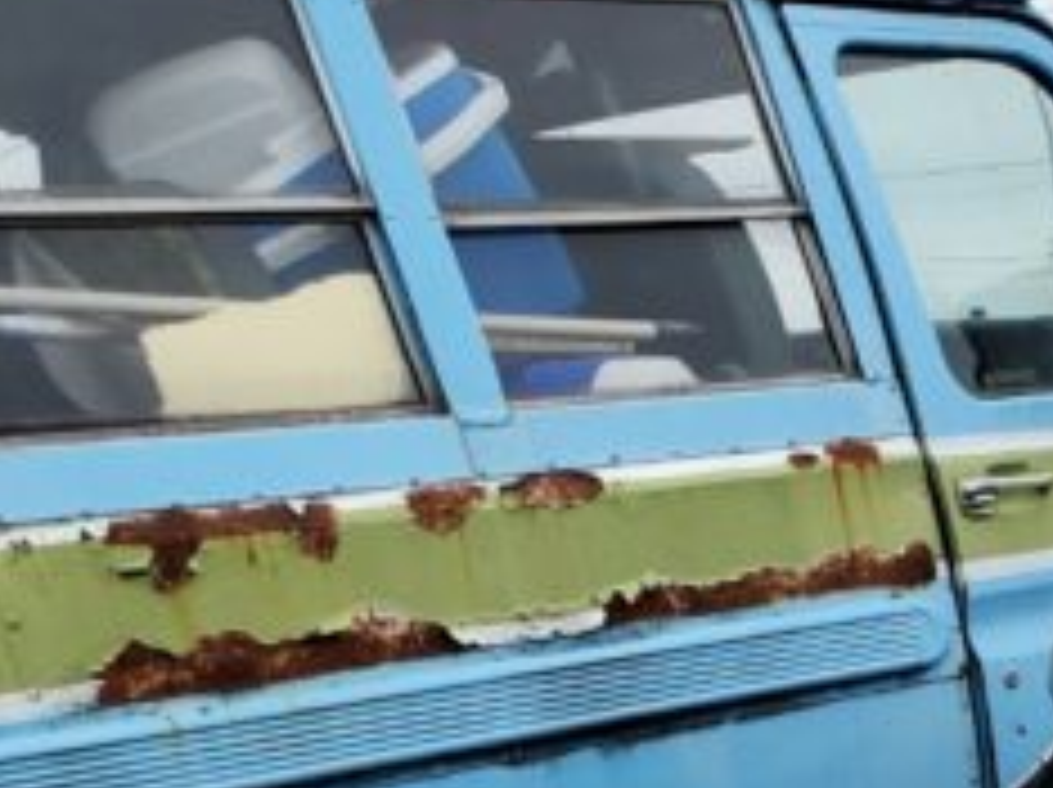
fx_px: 2705
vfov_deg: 15.0
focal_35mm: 89
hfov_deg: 19.3
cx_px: 1575
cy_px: 1283
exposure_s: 1/1335
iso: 50
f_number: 2.4
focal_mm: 4.3
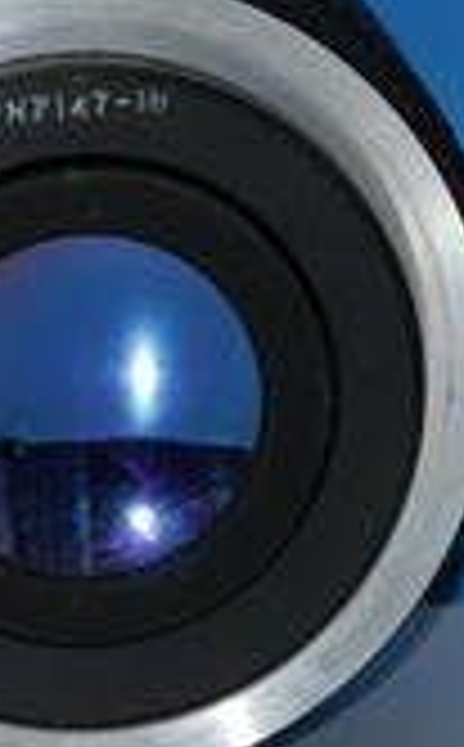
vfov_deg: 2.9
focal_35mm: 717
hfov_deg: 1.8
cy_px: 351
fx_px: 14583
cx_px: 108
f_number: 11
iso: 400
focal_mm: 140
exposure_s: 1/60
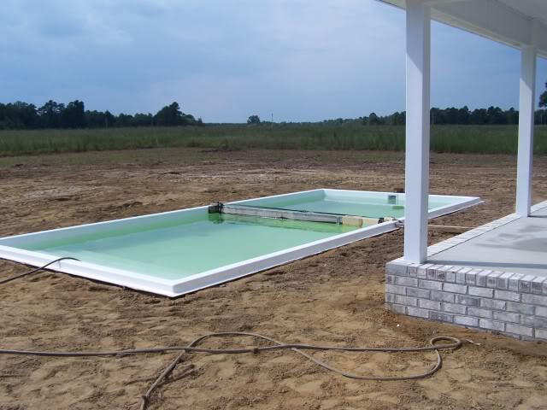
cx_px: 274
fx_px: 600
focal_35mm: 38
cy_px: 205
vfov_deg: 37.7
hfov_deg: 49.0
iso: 80
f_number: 4
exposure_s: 1/1000
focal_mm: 6.3
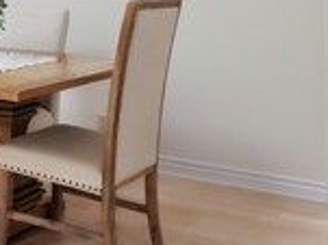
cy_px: 7
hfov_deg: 28.1
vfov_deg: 20.9
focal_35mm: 68
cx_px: 74
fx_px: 644
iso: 1250
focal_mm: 8
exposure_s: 1/100
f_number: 8
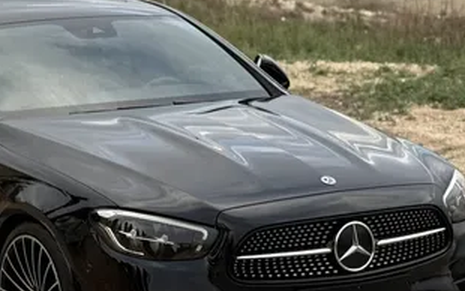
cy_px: 182
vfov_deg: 12.5
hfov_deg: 19.8
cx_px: 159
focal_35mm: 105
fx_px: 1331
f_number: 1.78
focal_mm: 6.76
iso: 80
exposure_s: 1/641
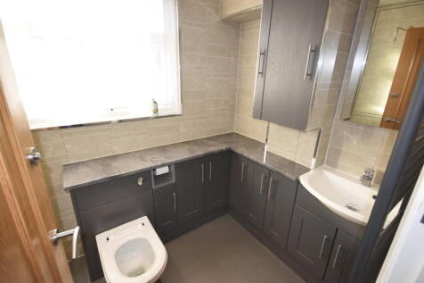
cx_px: 212
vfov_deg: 69.6
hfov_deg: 92.5
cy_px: 142
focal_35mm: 17
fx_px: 203
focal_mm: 11.5
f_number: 5.6
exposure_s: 1/125
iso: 640
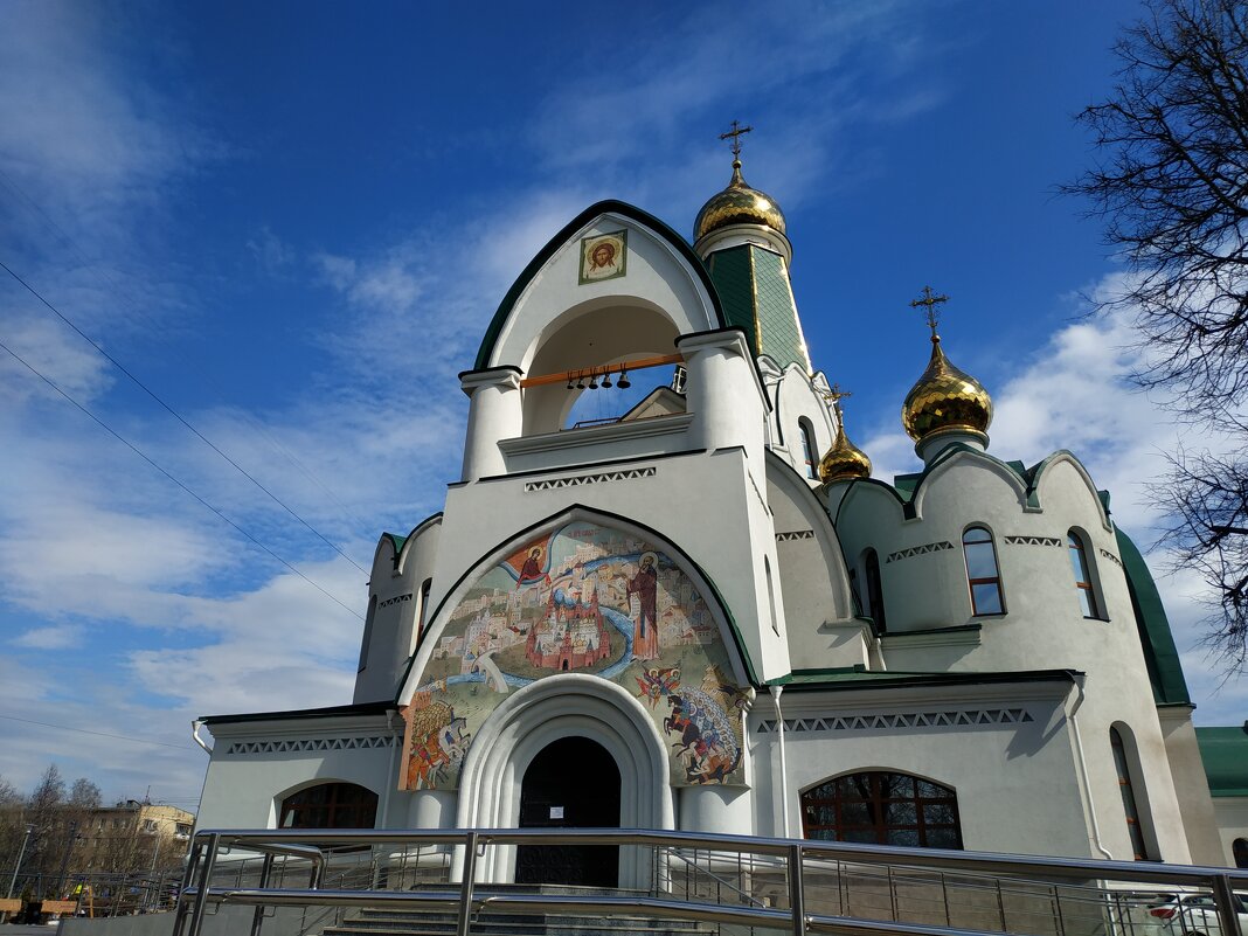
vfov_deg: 56.8
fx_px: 865
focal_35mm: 24
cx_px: 624
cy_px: 468
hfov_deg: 71.6
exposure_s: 1/3048
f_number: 1.9
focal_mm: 3.94
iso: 100
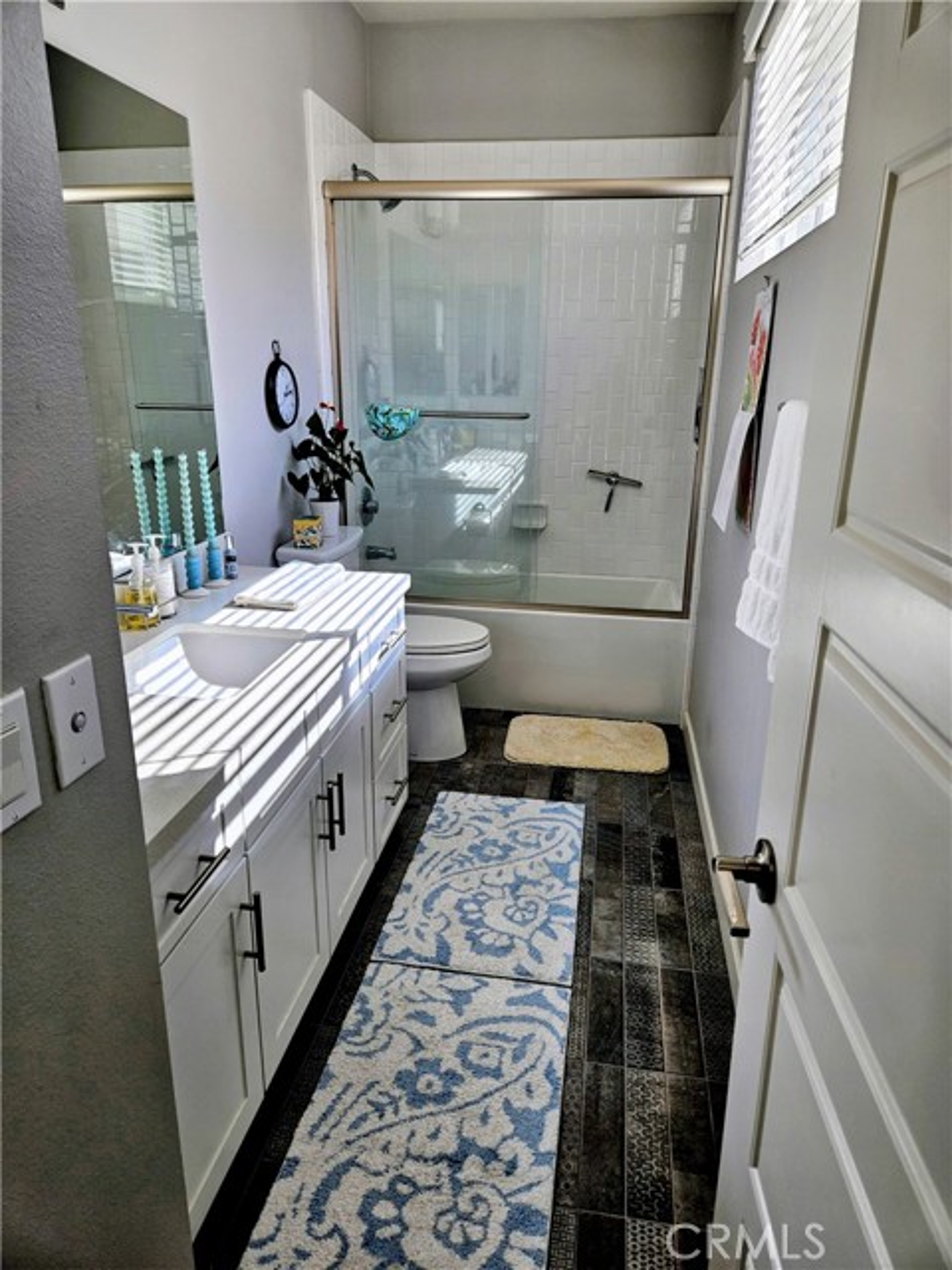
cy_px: 635
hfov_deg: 58.9
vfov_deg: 73.9
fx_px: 843
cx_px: 476
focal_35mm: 23
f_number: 1.8
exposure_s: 1/194
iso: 25
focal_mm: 5.4
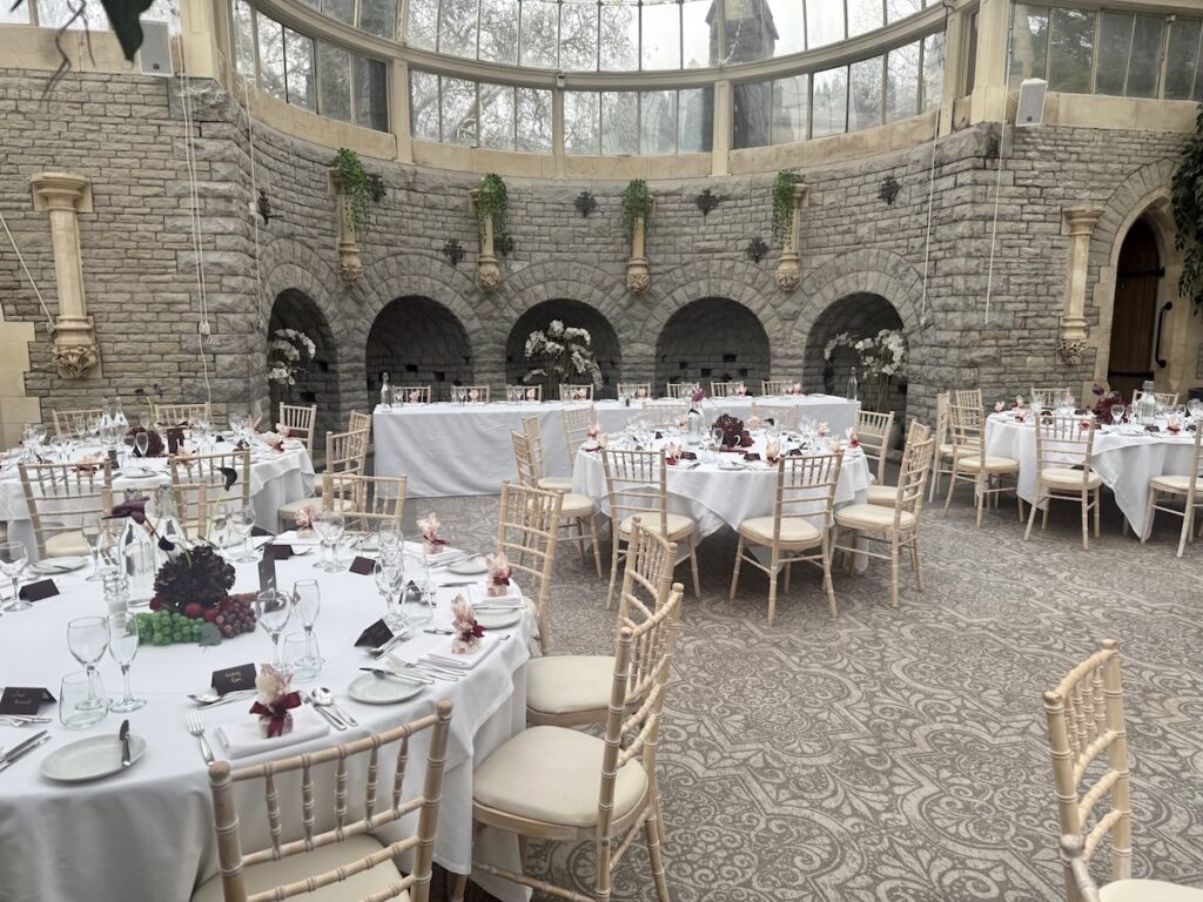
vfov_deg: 56.8
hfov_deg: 71.6
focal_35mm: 24
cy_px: 451
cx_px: 602
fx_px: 834
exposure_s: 1/121
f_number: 1.78
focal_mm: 6.76
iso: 64
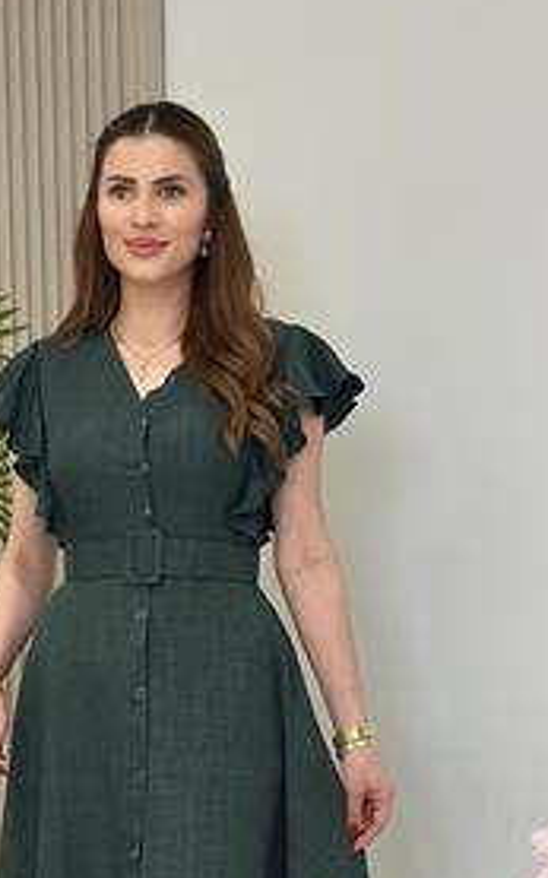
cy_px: 699
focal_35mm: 98
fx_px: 2343
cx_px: 152
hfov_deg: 13.3
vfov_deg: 21.0
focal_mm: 6.86
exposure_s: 1/209
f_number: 1.78
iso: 80
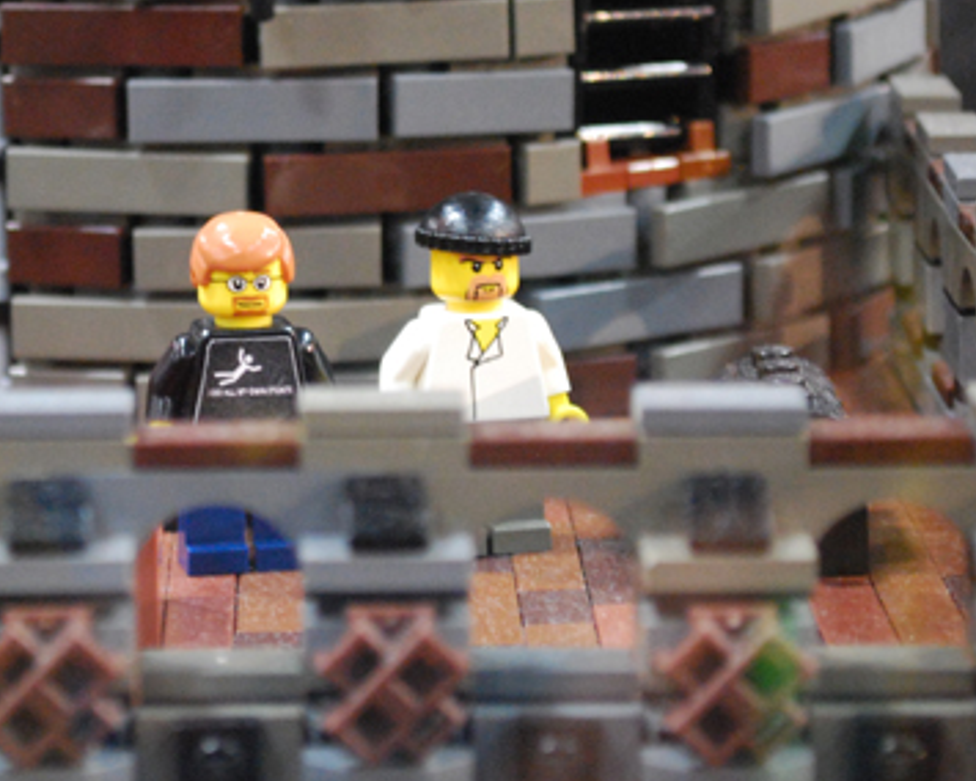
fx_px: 4999
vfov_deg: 8.9
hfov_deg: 11.1
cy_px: 272
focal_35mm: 173
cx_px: 212
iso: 1600
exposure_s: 1/13
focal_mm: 55
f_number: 5.6
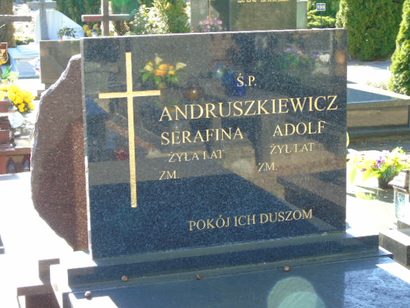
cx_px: 205
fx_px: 841
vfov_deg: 20.7
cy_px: 154
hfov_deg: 27.4
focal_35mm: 71
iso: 80
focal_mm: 13
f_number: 4.7
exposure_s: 1/40
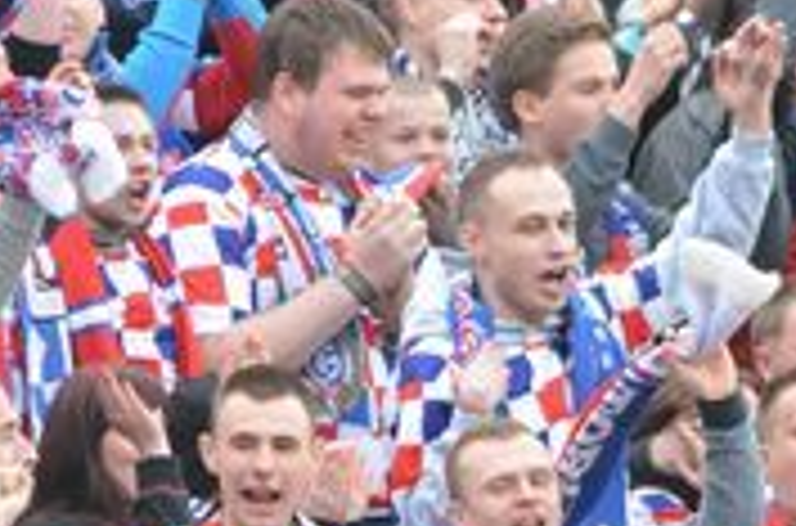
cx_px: 396
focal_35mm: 1160
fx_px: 25580
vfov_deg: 1.2
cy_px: 578
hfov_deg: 1.8
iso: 1600
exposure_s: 1/500
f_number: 5.3
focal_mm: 240
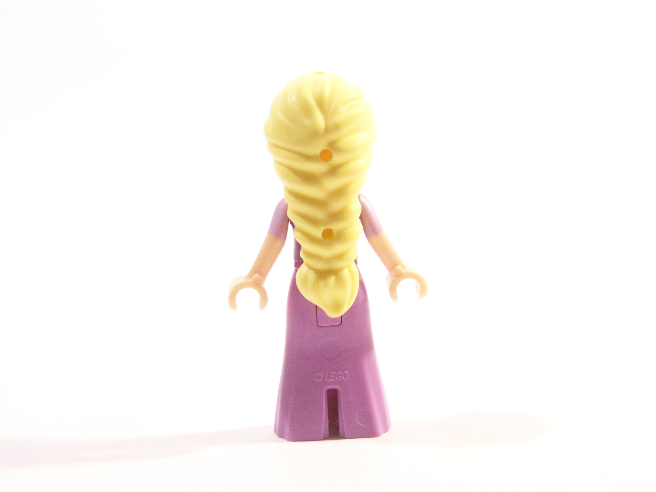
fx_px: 1118
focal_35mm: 59
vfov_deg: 24.8
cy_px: 246
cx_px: 328
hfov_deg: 32.7
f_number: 3.6
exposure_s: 1/30
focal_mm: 9.8
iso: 400
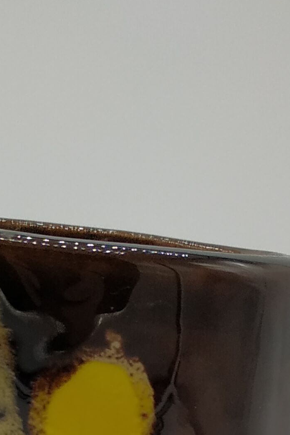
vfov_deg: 16.9
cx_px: 62
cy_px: 825
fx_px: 1147
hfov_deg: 14.3
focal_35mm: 95
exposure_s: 1/390
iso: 100
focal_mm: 3.94
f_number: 1.9
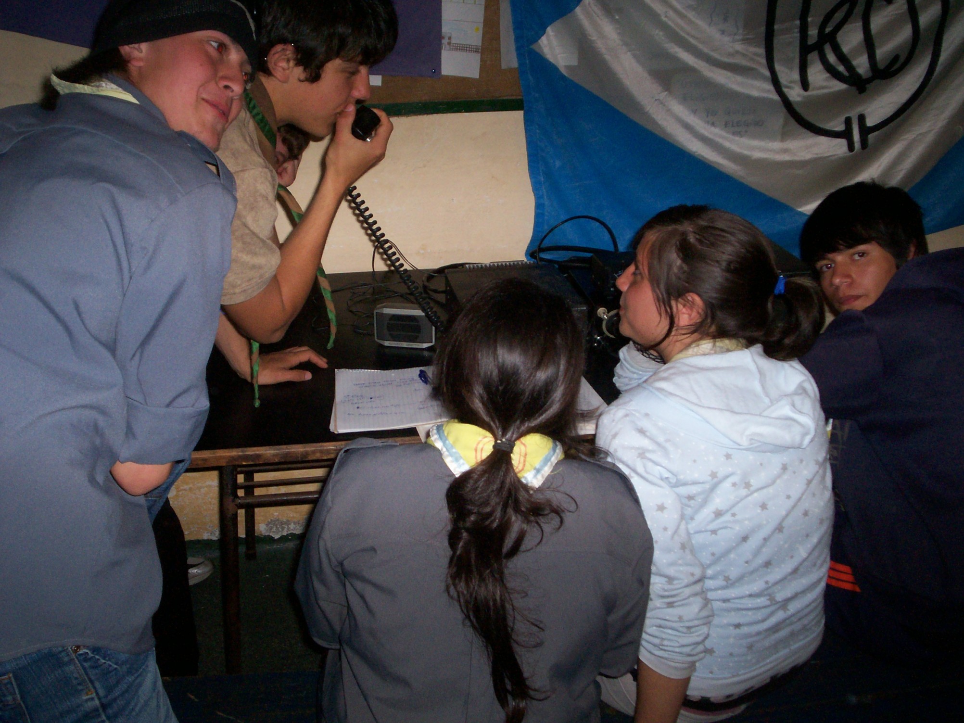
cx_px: 482
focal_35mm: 36
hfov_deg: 51.4
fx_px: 1003
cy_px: 362
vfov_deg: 39.7
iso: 140
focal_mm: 5.9
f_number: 4.5
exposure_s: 1/64
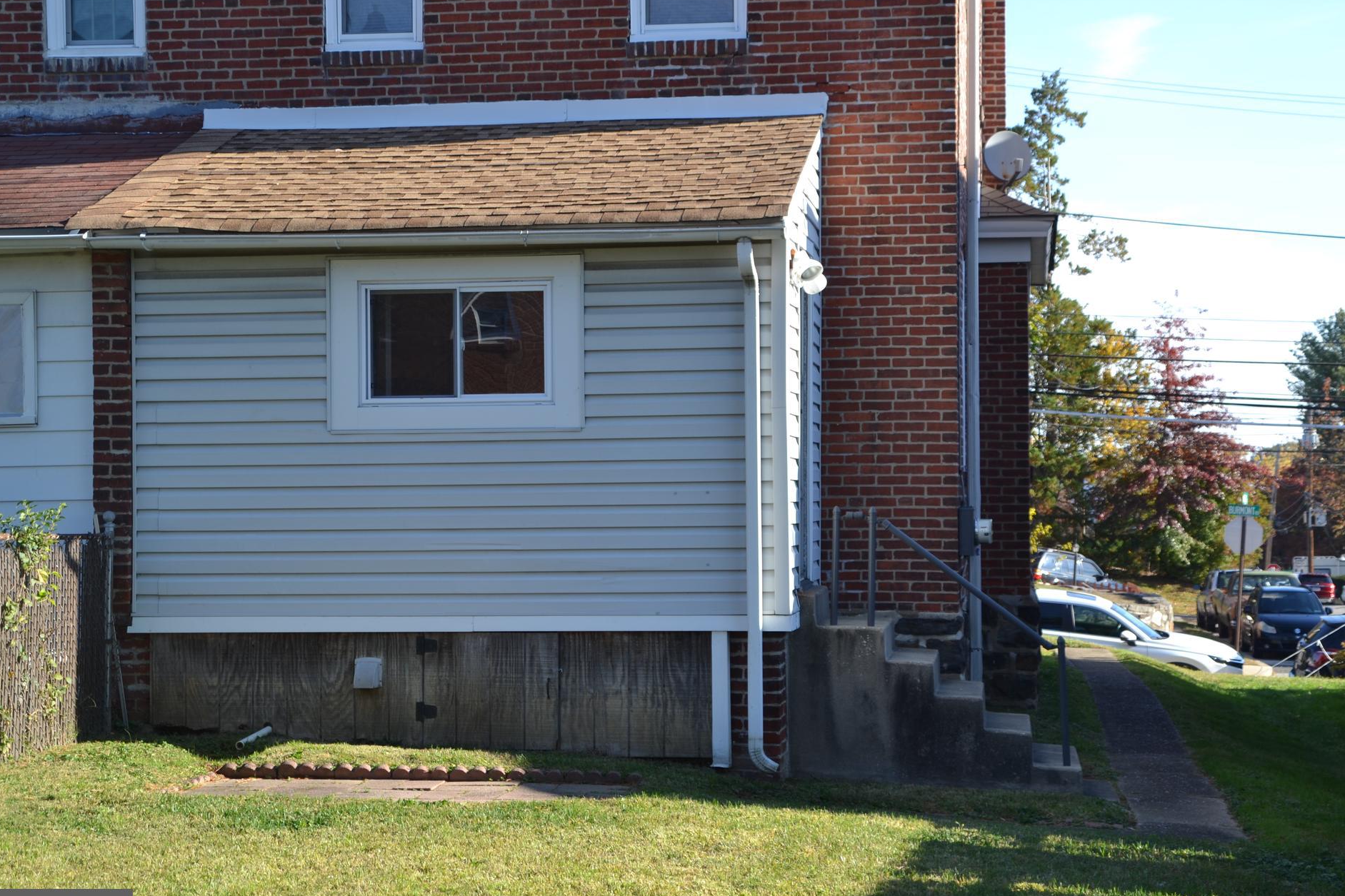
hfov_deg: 32.4
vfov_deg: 21.9
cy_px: 454
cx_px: 706
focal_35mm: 62
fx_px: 2316
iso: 100
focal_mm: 38
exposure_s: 1/125
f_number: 5.6
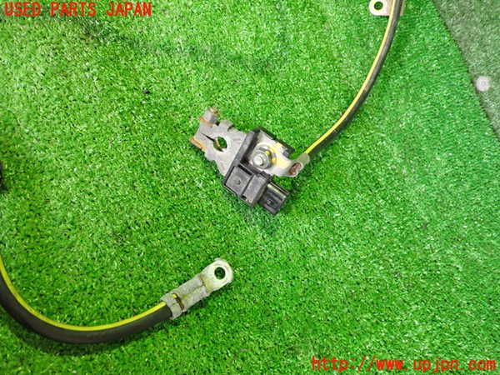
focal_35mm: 30
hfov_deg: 60.0
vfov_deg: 46.8
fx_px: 433
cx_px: 250
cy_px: 188
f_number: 2.3
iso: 800
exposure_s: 1/30
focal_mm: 5.4
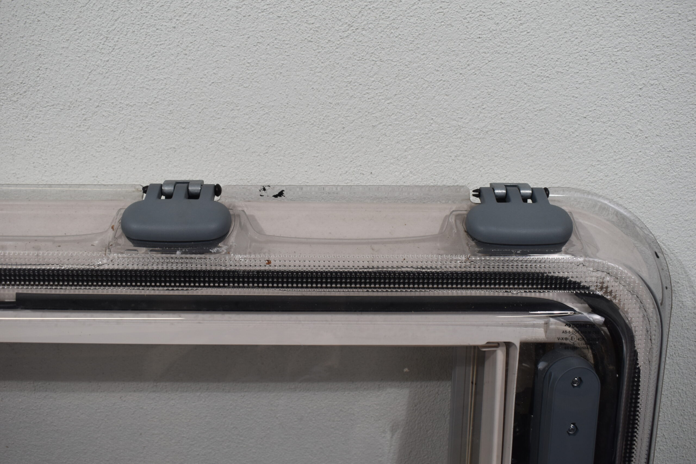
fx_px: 725
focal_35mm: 38
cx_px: 348
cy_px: 232
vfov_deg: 35.5
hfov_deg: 51.3
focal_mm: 25
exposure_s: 1/125
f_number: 5.6
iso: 360
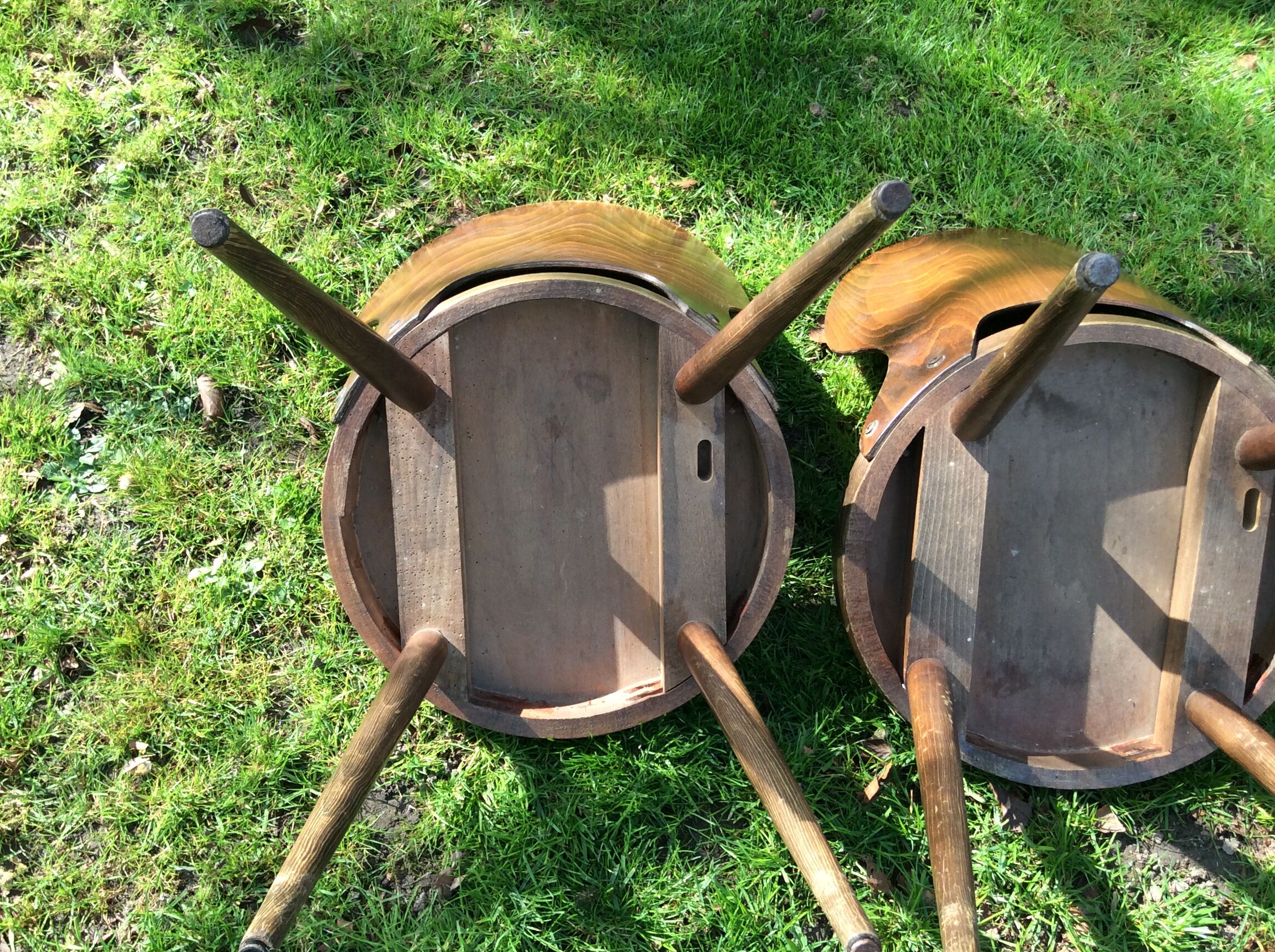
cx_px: 572
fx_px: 1324
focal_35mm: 36
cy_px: 523
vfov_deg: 39.5
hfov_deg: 51.3
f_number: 2.4
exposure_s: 1/221
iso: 32
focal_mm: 3.3
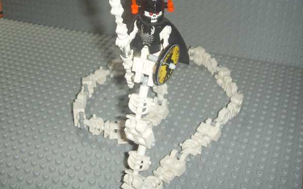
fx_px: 371
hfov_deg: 44.3
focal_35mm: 45
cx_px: 140
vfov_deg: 28.5
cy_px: 76
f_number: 3.5
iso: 100
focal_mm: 6.6
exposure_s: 1/45
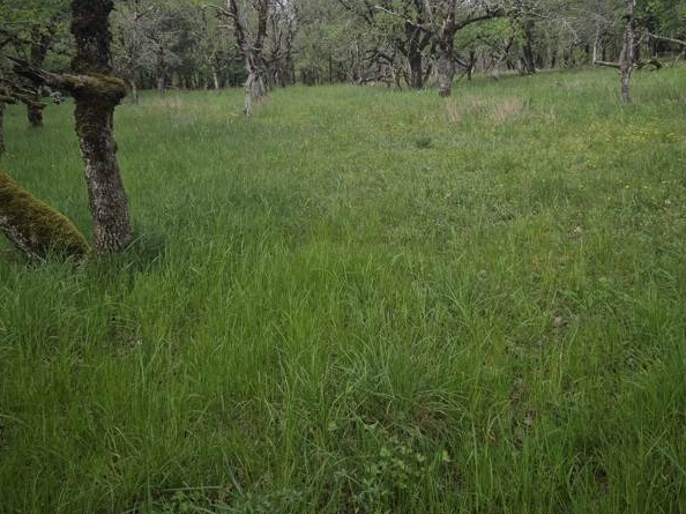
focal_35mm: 31
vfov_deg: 45.1
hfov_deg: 58.1
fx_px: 614
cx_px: 393
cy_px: 202
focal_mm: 5.4
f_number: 1.8
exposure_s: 1/612
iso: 25
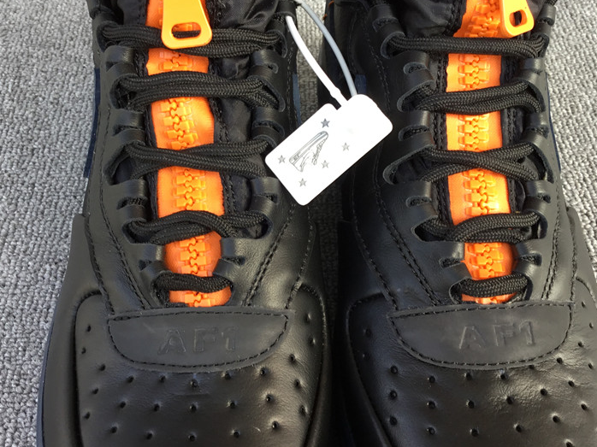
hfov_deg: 46.8
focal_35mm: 40
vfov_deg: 35.8
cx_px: 289
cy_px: 176
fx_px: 690
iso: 32
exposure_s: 1/100
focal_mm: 3.3
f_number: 2.4
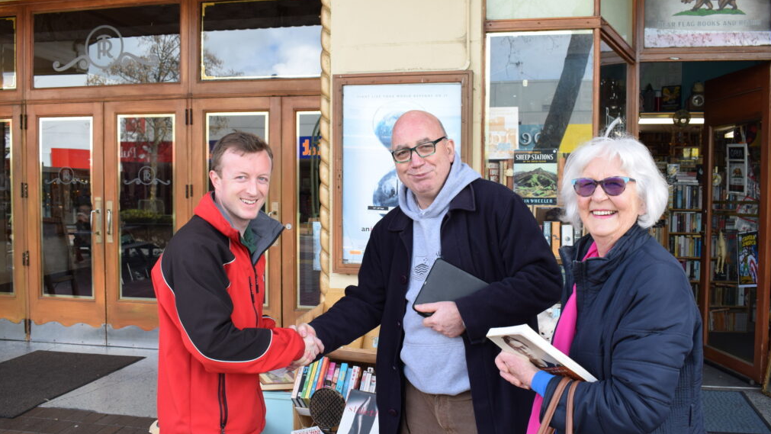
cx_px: 388
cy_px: 237
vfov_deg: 33.7
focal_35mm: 35
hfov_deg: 56.6
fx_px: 716
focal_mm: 22
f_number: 7.1
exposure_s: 1/200
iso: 400
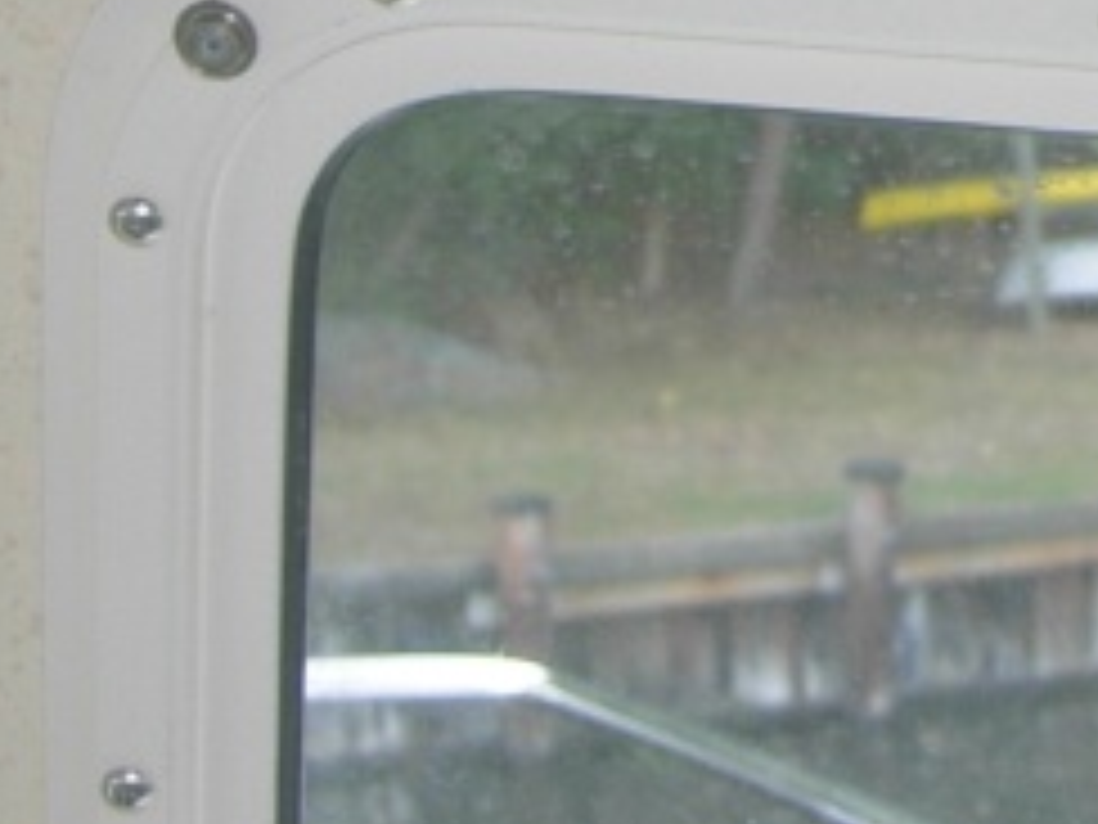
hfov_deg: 16.0
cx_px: 1314
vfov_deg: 11.9
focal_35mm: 118
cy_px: -495
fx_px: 3743
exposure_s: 1/45.2
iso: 50
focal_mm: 7.5
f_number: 2.7
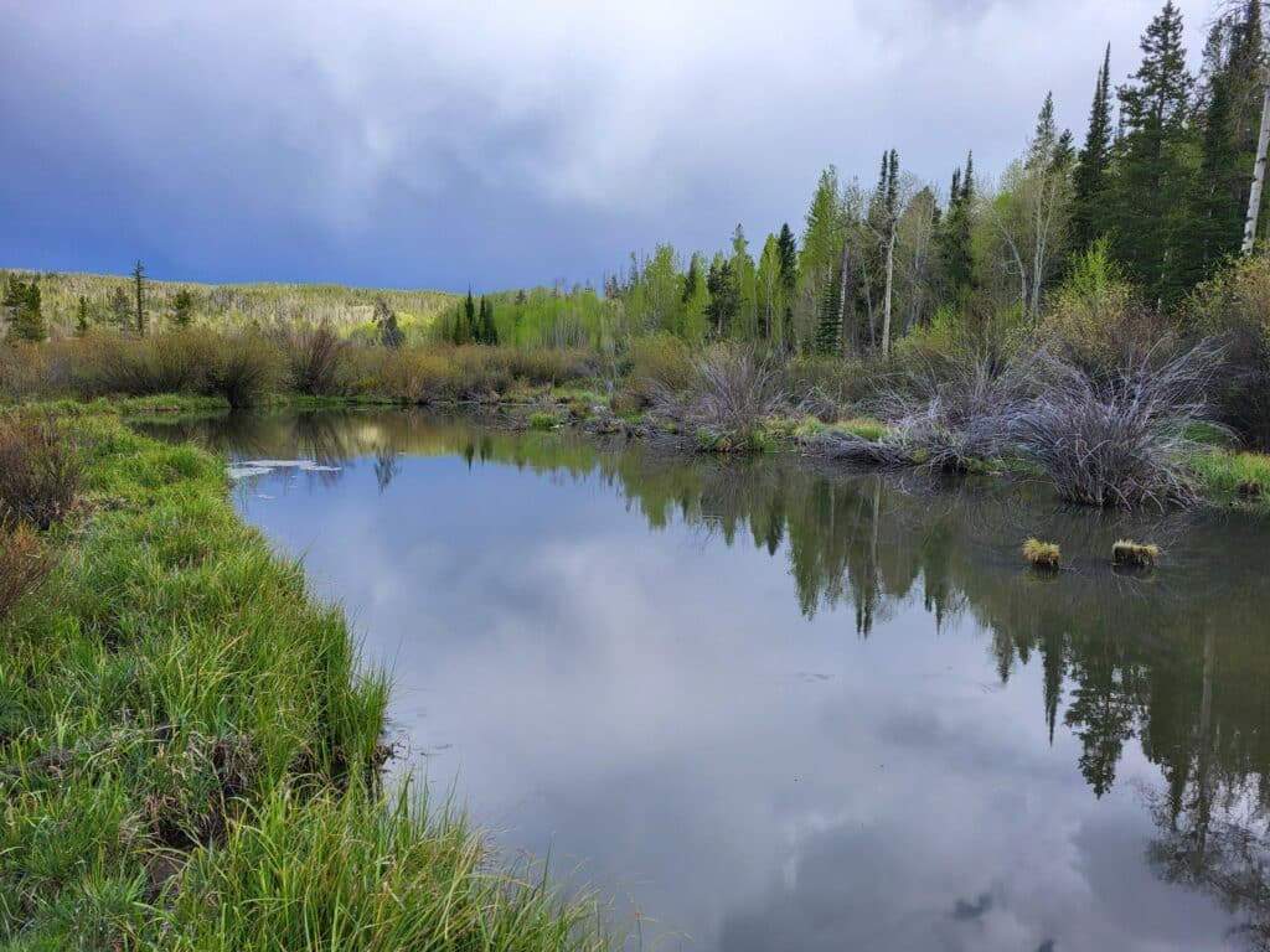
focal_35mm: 26
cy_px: 476
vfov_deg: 53.1
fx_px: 954
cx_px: 635
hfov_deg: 67.3
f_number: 1.8
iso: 40
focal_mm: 5.4
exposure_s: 1/1597
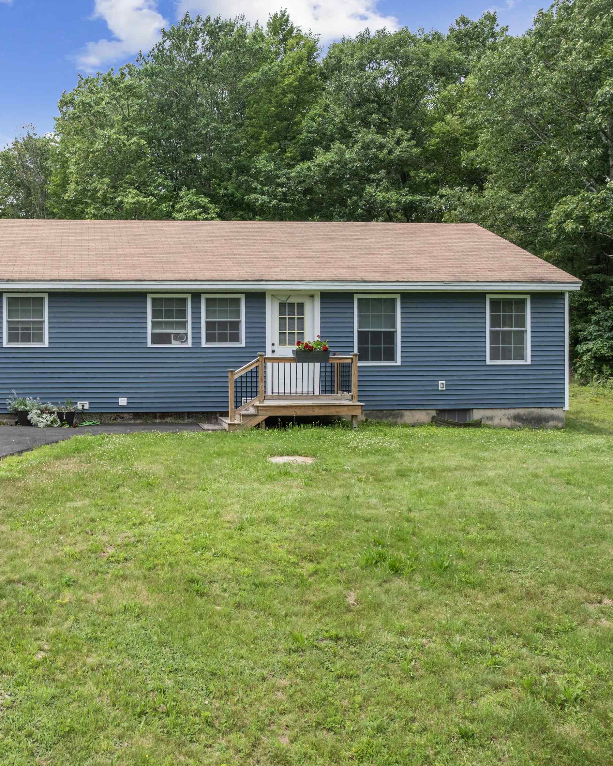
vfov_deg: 55.7
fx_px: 726
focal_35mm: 32
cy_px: 382
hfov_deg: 44.0
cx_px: 140
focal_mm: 12.29
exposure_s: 1/2500
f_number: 2.8
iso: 140
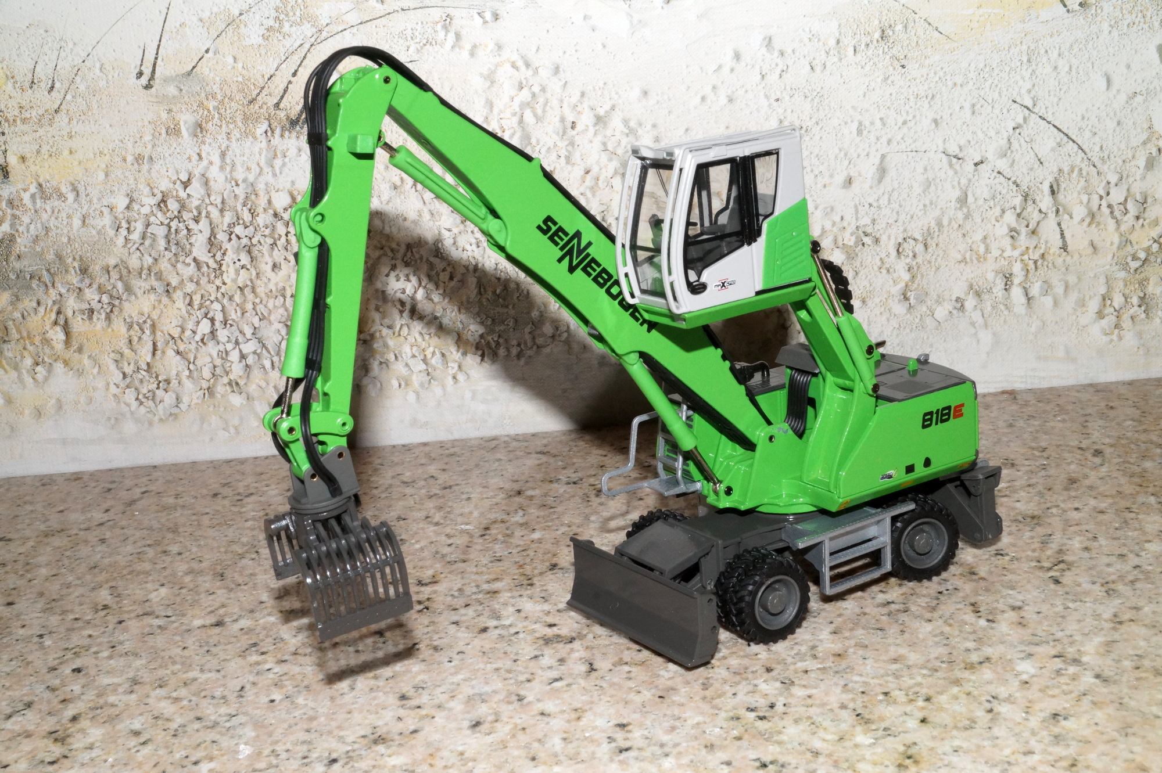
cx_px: 581
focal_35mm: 45
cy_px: 386
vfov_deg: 29.8
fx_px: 1452
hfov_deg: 43.6
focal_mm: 30
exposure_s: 1/60
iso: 800
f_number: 22
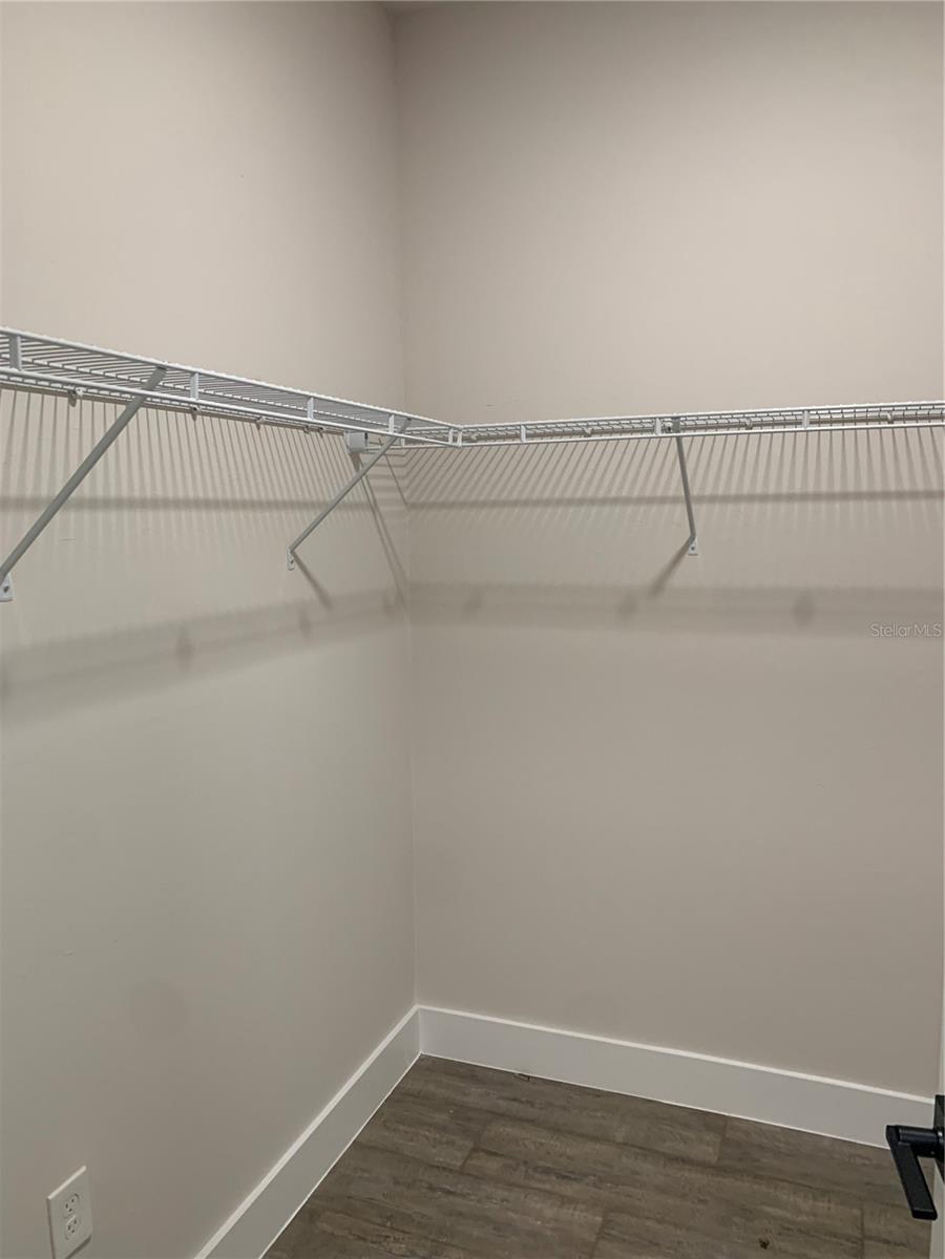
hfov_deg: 53.1
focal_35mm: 26
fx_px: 946
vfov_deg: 67.3
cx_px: 472
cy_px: 630
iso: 125
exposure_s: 1/60
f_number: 1.8
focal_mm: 4.25
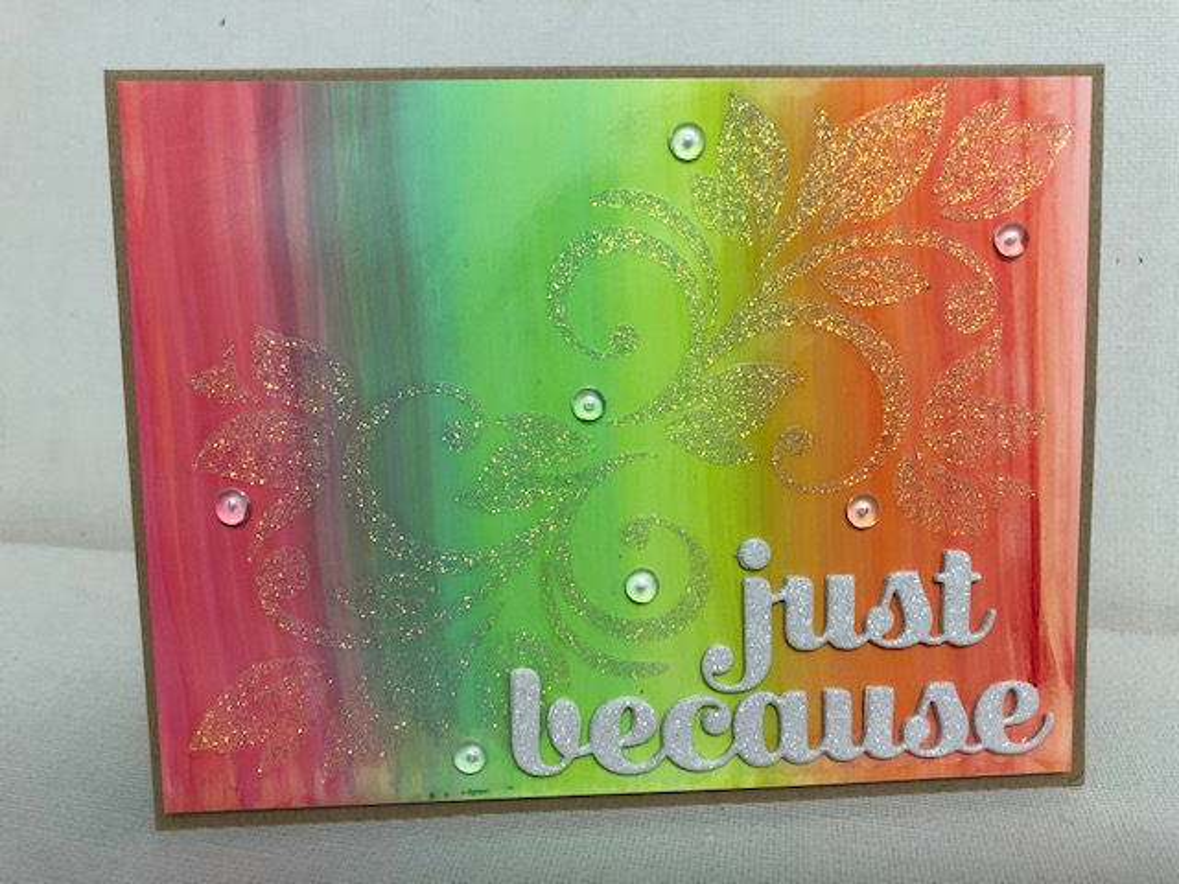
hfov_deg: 63.4
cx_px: 590
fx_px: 954
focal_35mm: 28
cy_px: 442
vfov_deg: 49.7
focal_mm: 4
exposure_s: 1/17
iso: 40
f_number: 1.8
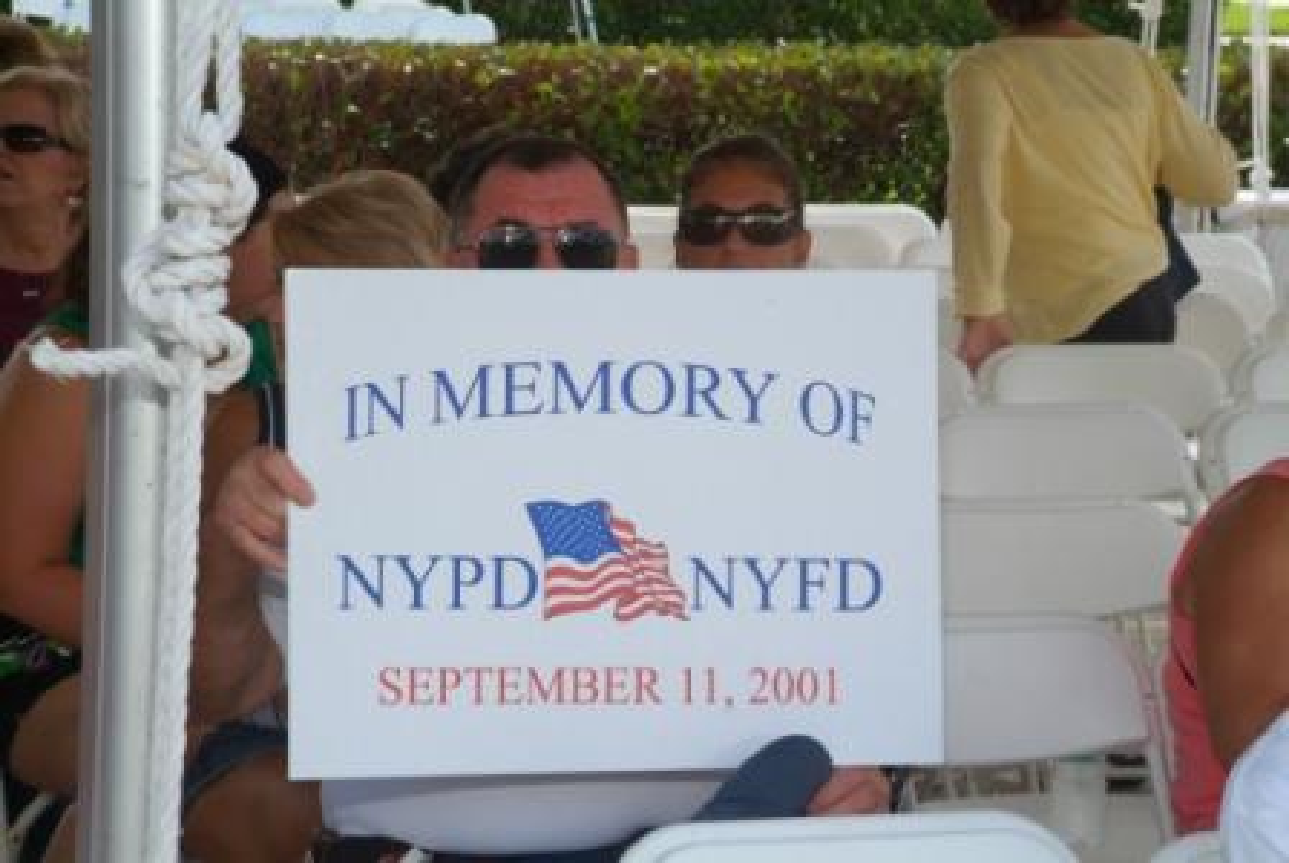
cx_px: 644
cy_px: 432
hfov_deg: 15.2
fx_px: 4840
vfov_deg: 10.2
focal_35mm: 135
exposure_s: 1/125
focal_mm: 90
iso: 800
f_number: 13
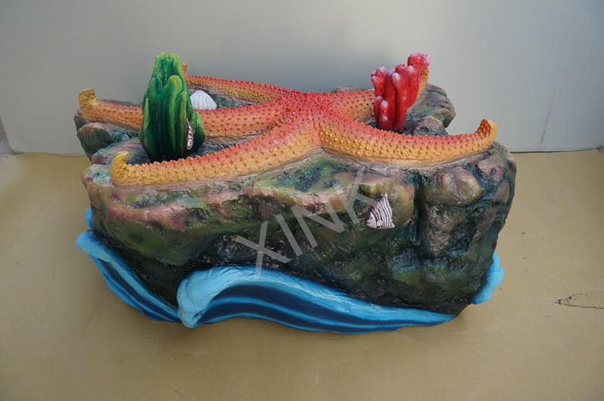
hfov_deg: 73.8
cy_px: 200
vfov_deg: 53.0
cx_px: 302
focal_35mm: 24
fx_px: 402
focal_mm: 16
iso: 100
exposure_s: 1/80
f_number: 5.6
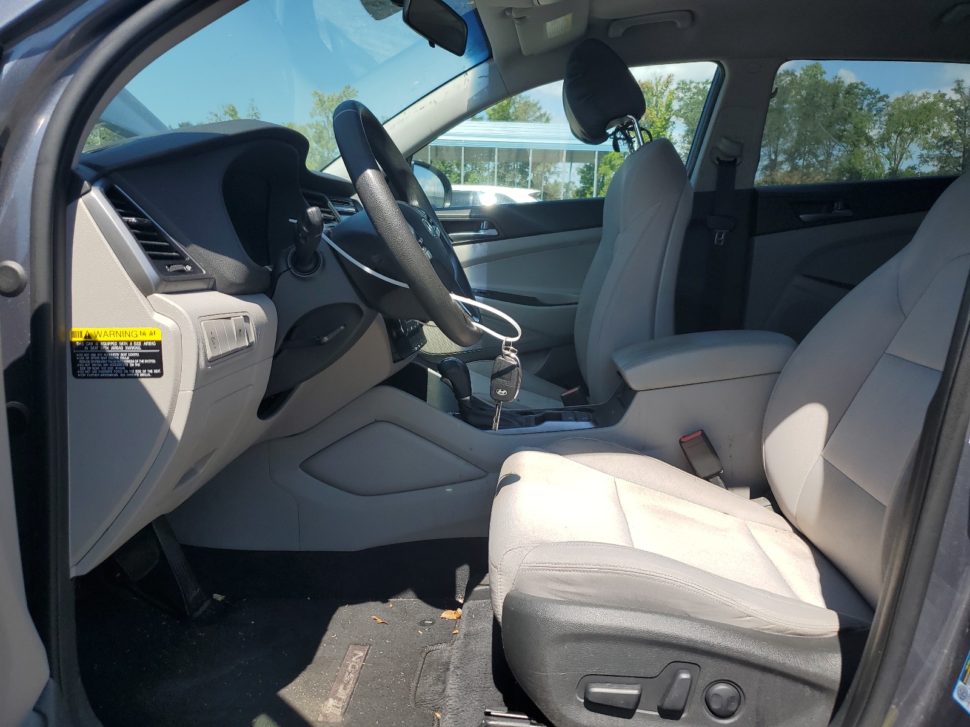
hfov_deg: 67.3
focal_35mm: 26
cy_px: 364
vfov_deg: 53.1
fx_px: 729
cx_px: 485
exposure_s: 1/1667
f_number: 1.5
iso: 50
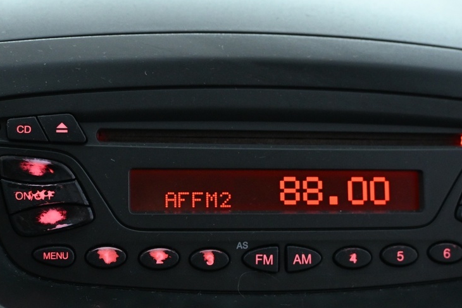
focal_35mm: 72
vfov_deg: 19.0
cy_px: 173
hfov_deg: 28.2
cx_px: 244
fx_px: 918
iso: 1250
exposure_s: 1/30
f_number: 4
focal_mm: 21.5
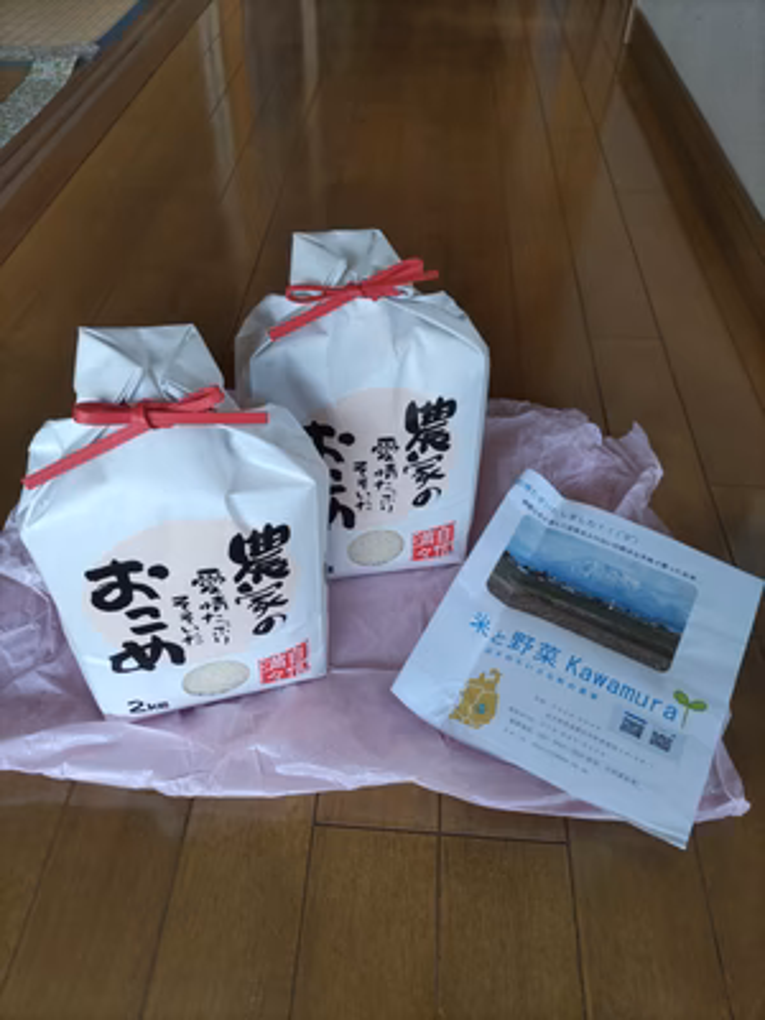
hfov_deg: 53.1
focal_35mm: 26
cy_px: 510
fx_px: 766
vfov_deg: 67.3
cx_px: 382
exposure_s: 1/50
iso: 207
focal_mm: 4.8
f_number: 1.79
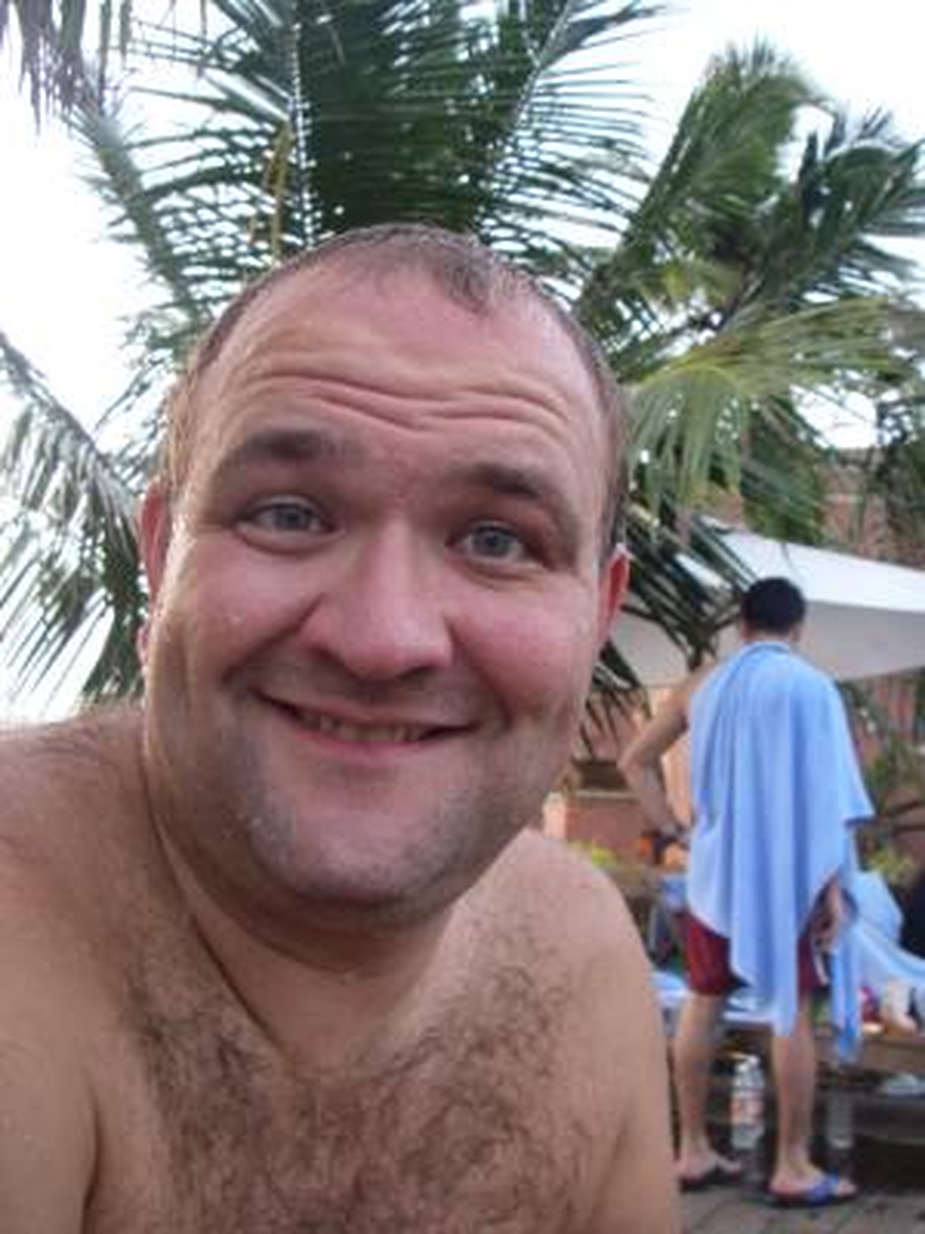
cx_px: 462
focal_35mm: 38
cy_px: 617
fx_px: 1354
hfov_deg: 37.7
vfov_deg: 49.0
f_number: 3.3
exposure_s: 1/40
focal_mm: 6.3
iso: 160
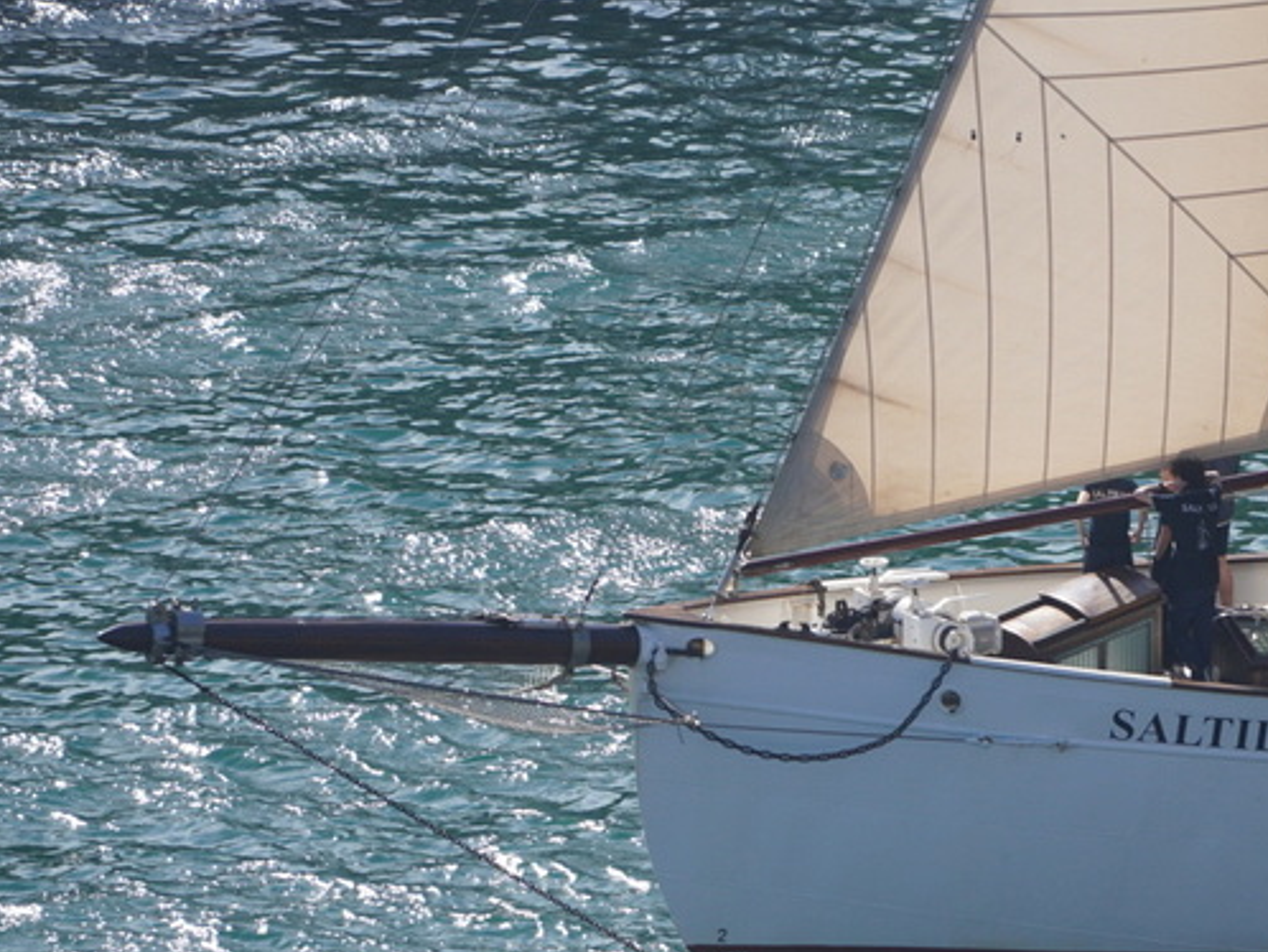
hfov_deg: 3.7
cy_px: 358
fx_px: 19863
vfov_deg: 2.7
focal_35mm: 542
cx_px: 1026
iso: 200
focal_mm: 200
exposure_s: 1/1250
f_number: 4
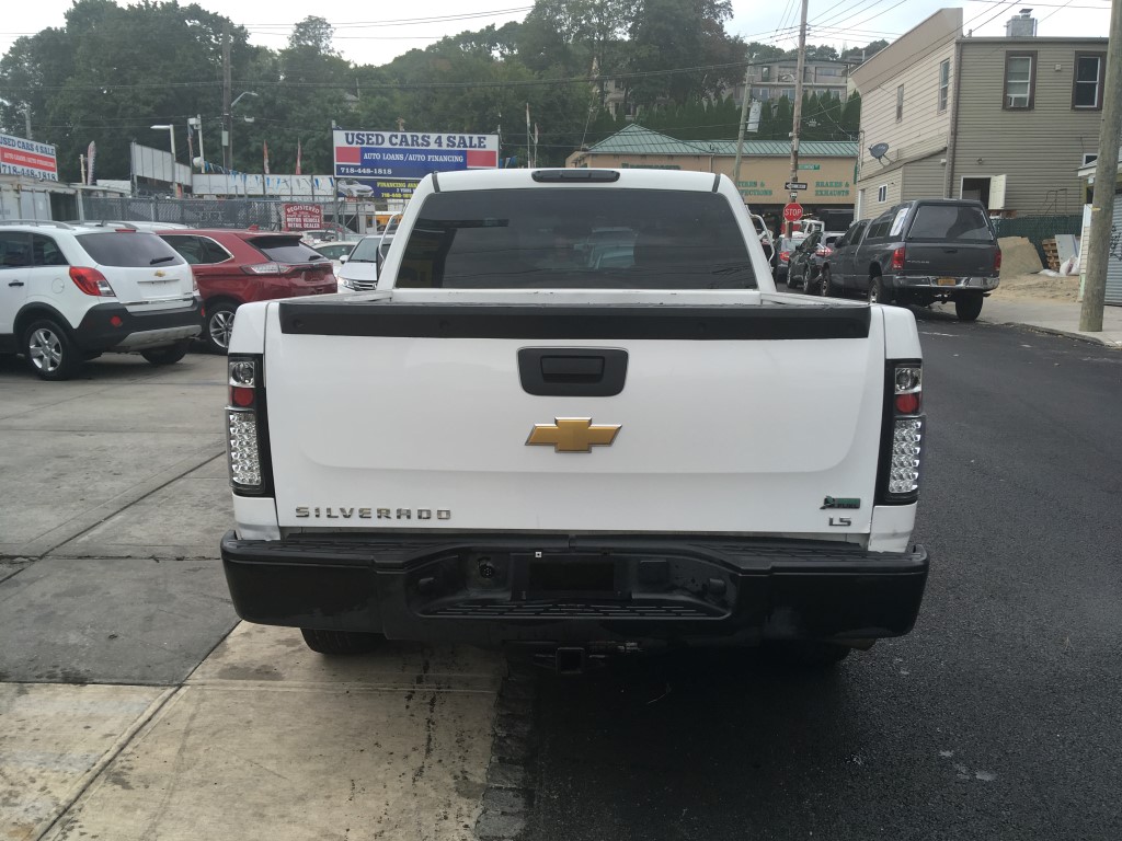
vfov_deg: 48.2
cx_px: 561
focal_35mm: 29
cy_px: 420
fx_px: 940
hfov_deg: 61.7
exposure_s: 1/348
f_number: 2.2
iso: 25
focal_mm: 4.15
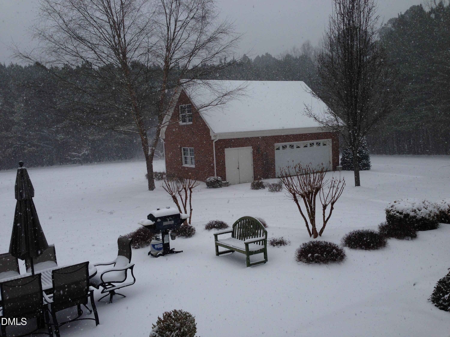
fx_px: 429
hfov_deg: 55.4
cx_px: 225
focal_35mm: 33
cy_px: 168
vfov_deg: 42.9
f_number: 2.4
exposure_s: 1/520
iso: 50
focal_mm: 4.12
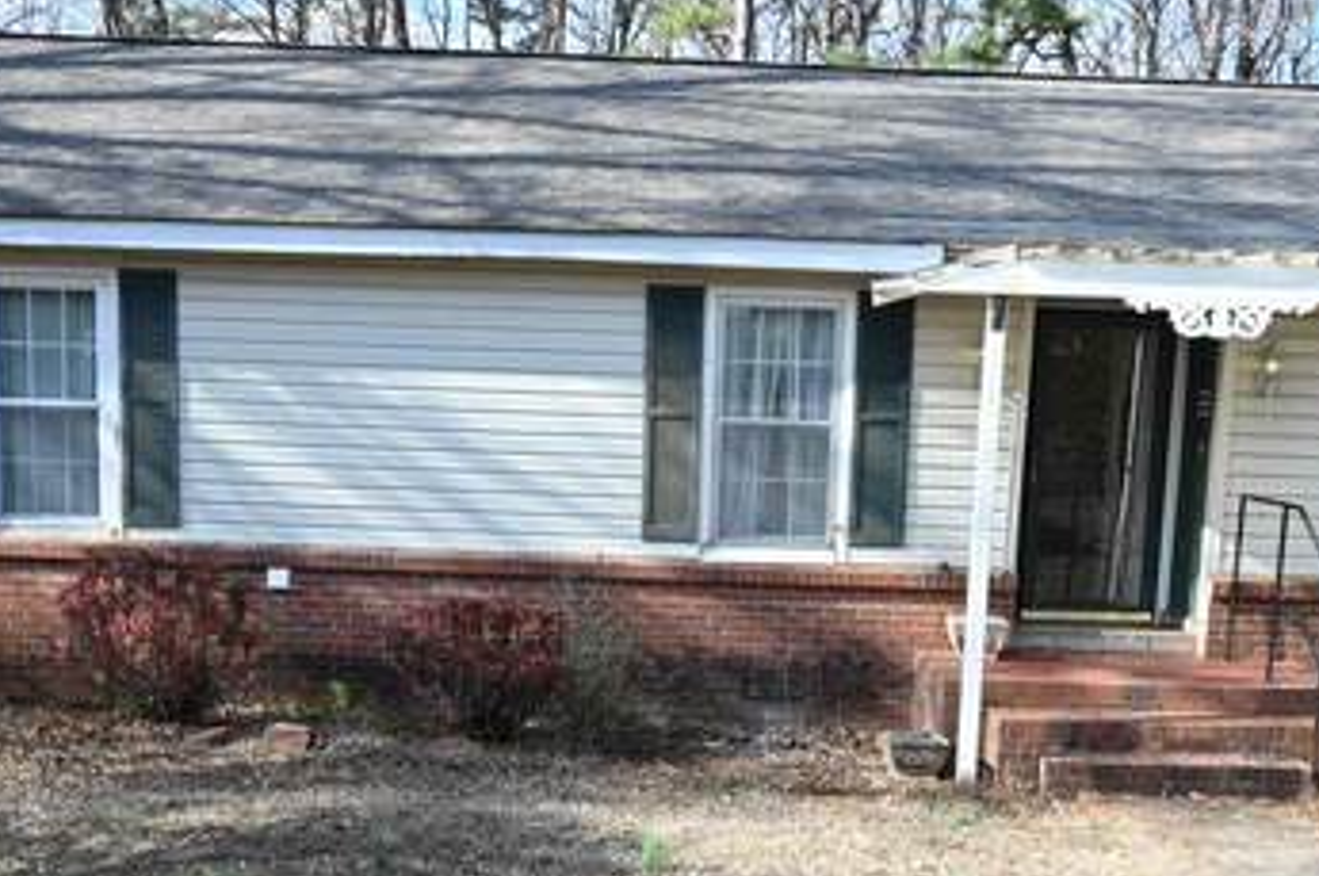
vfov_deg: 25.6
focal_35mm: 52
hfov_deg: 38.2
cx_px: 642
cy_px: 673
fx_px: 1903
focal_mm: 14
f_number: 6.3
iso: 200
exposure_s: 1/160
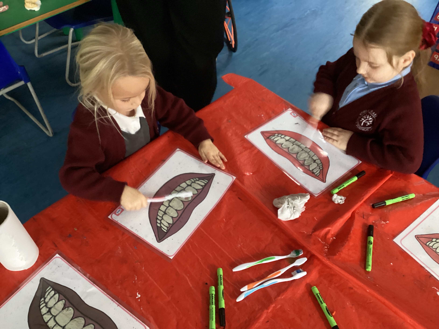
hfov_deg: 58.4
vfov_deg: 45.4
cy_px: 164
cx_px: 220
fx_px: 393
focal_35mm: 31
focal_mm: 3.3
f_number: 2.4
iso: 320
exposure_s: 1/25
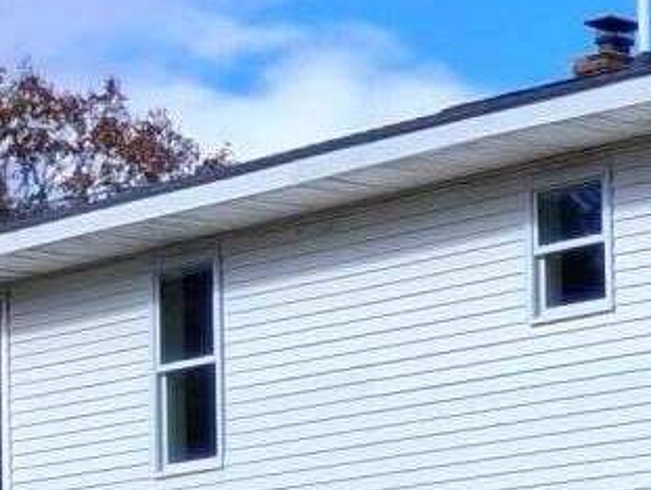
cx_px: 2024
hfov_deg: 9.2
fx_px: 3144
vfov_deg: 8.6
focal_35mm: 167
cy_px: 842
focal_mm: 3.98
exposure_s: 1/738
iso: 25
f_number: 1.8
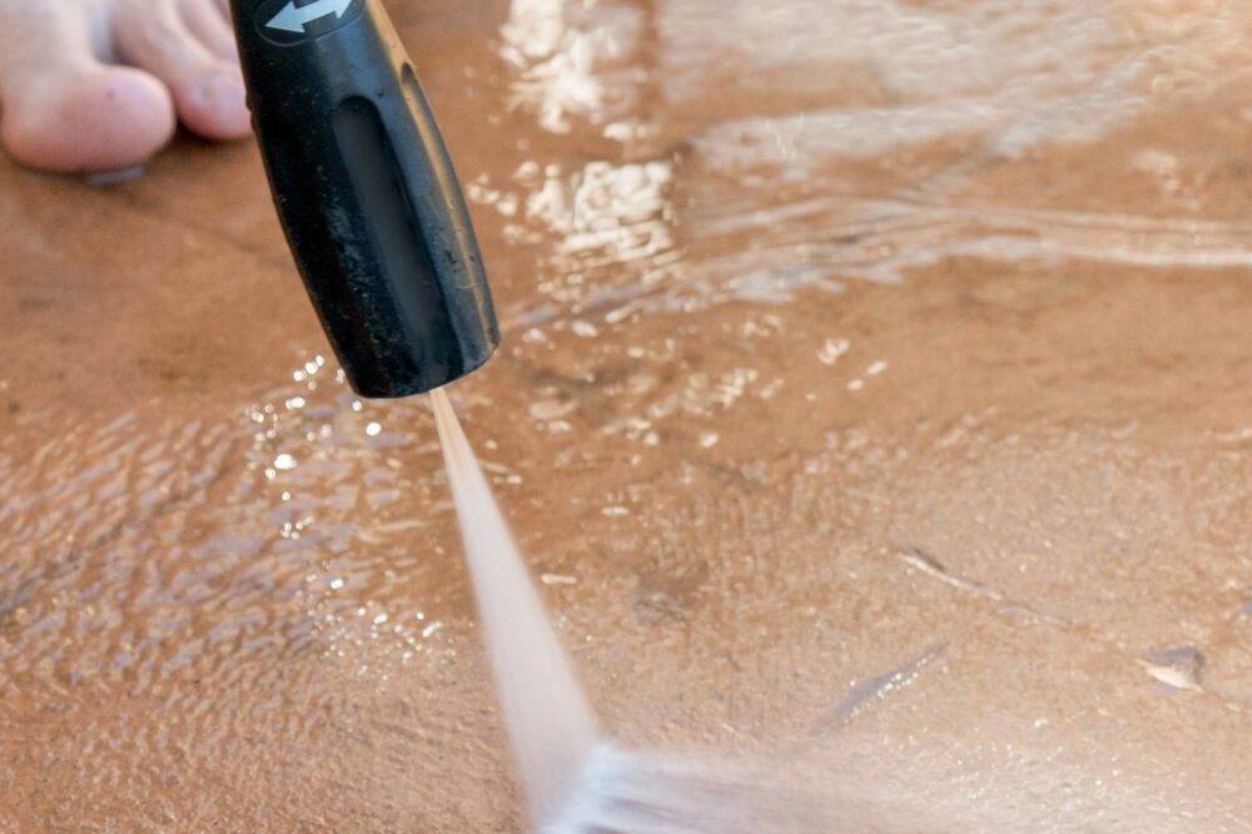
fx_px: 6189
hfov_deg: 11.6
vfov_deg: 7.7
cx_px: 599
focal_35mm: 178
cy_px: 426
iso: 400
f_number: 5
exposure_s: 1/800
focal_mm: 70
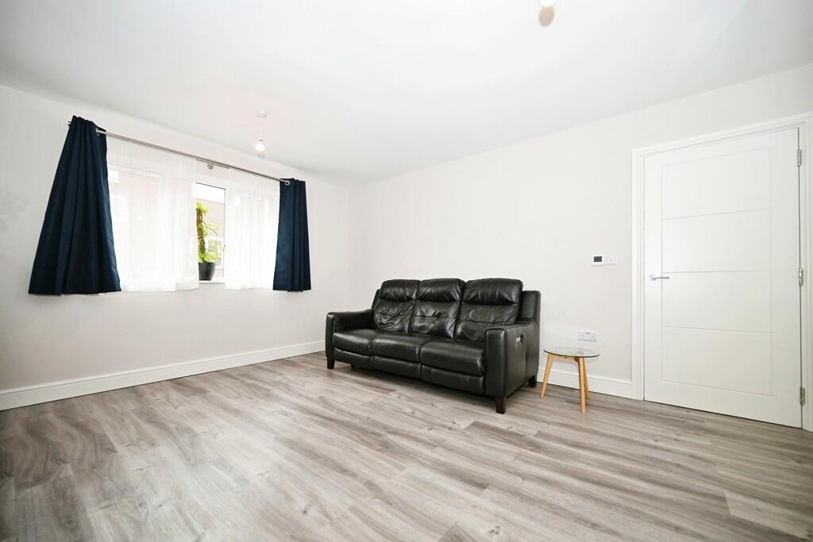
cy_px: 271
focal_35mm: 14
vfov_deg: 81.2
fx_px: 316
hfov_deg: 104.2
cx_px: 406
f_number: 4
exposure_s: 1/60
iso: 250
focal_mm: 14
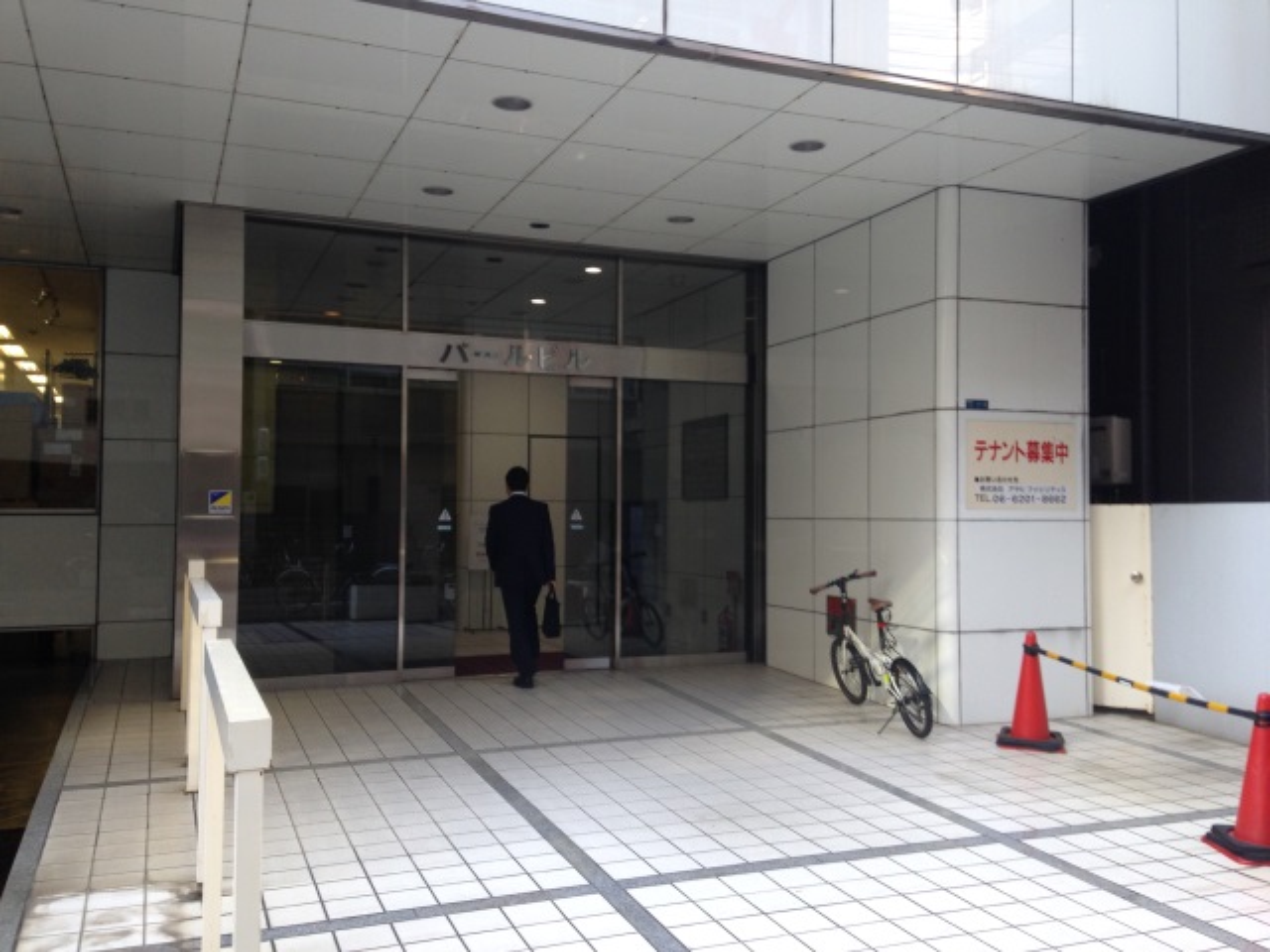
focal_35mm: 33
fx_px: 1211
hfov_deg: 55.4
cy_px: 476
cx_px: 635
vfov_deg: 42.9
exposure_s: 1/60
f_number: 2.4
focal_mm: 4.12
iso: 50
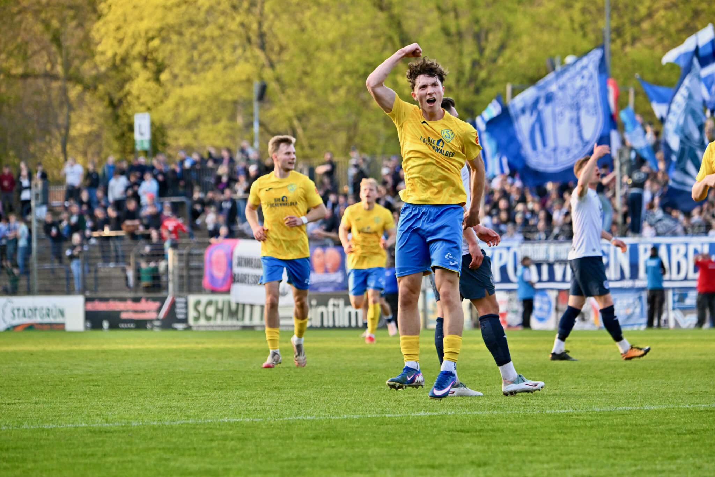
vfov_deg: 6.0
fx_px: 4567
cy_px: 238
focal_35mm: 230
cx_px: 358
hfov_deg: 9.0
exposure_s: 1/1600
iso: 2500
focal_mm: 230
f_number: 5.6
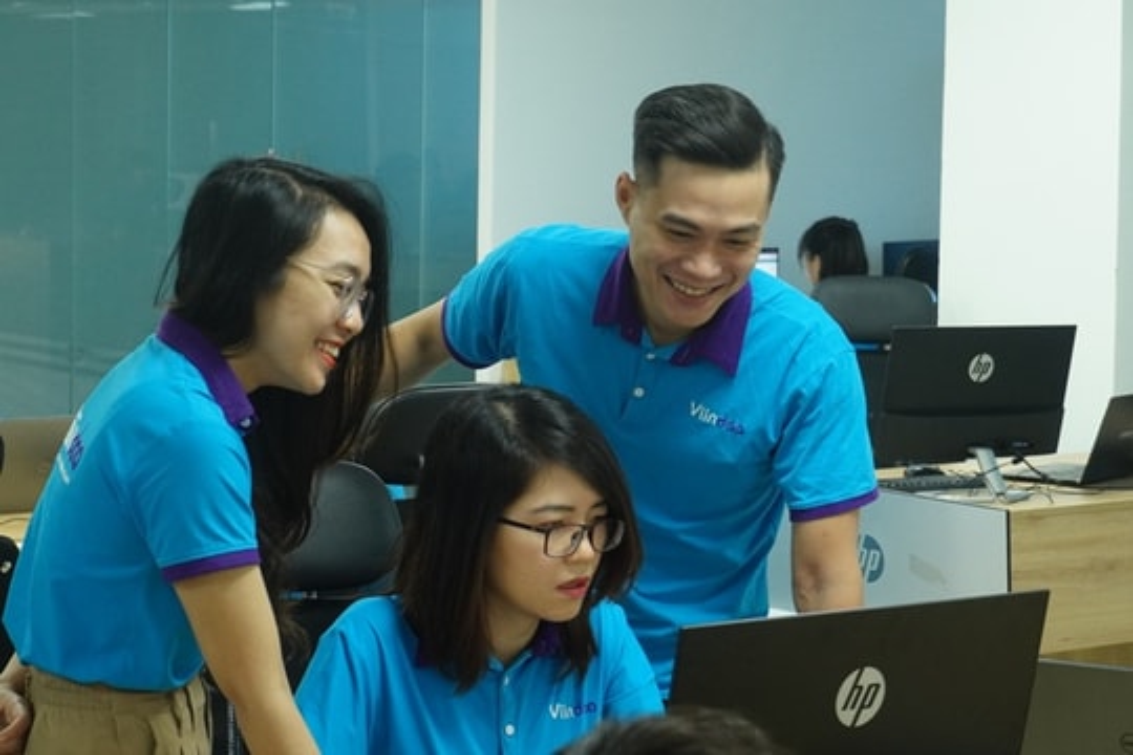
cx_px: 566
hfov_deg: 28.6
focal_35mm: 70
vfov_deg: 19.3
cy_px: 378
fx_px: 2219
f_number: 5.6
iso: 1250
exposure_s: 1/80
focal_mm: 47
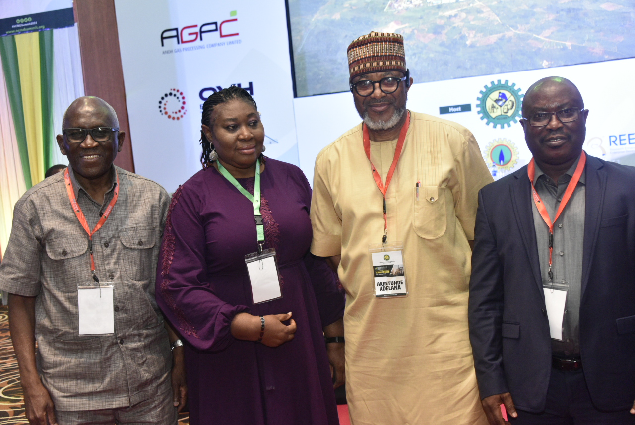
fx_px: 794
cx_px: 318
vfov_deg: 29.9
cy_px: 212
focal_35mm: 45
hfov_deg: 43.6
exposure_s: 1/100
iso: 6400
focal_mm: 45
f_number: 7.1
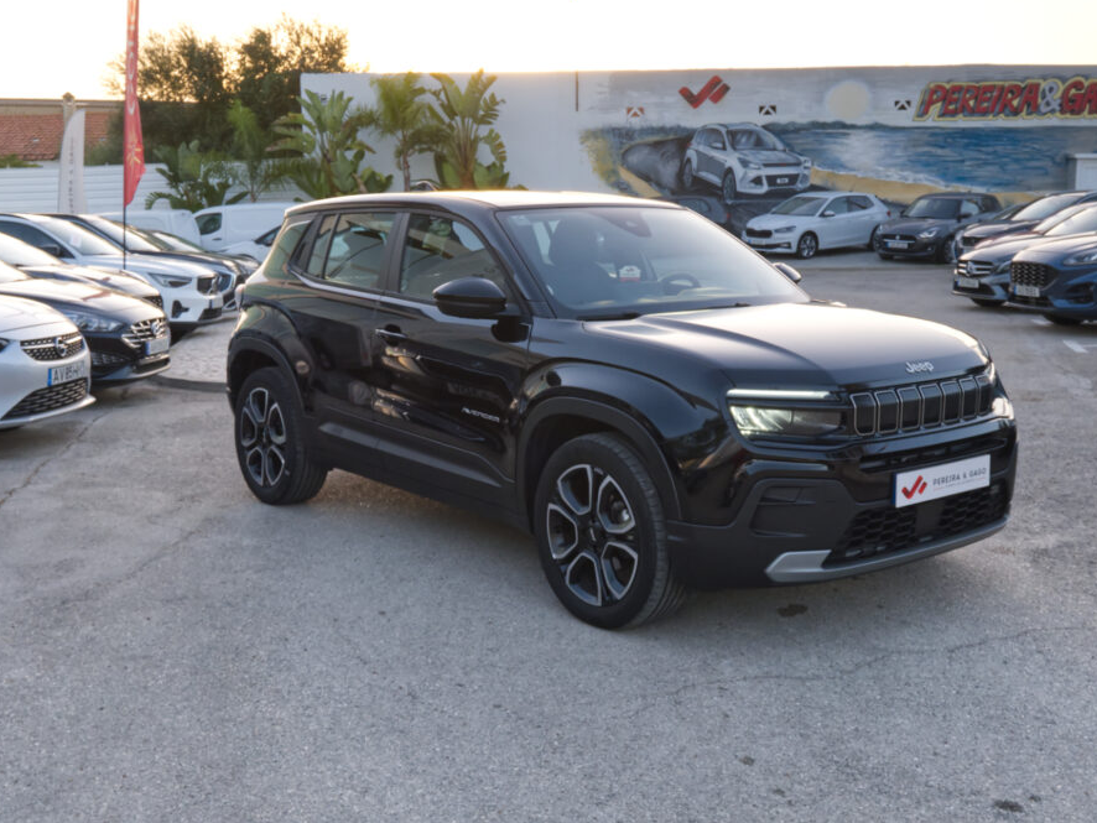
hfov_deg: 46.8
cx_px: 588
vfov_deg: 36.0
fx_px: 1268
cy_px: 415
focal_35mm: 40
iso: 2000
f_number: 10
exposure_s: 1/125
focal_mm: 24.2
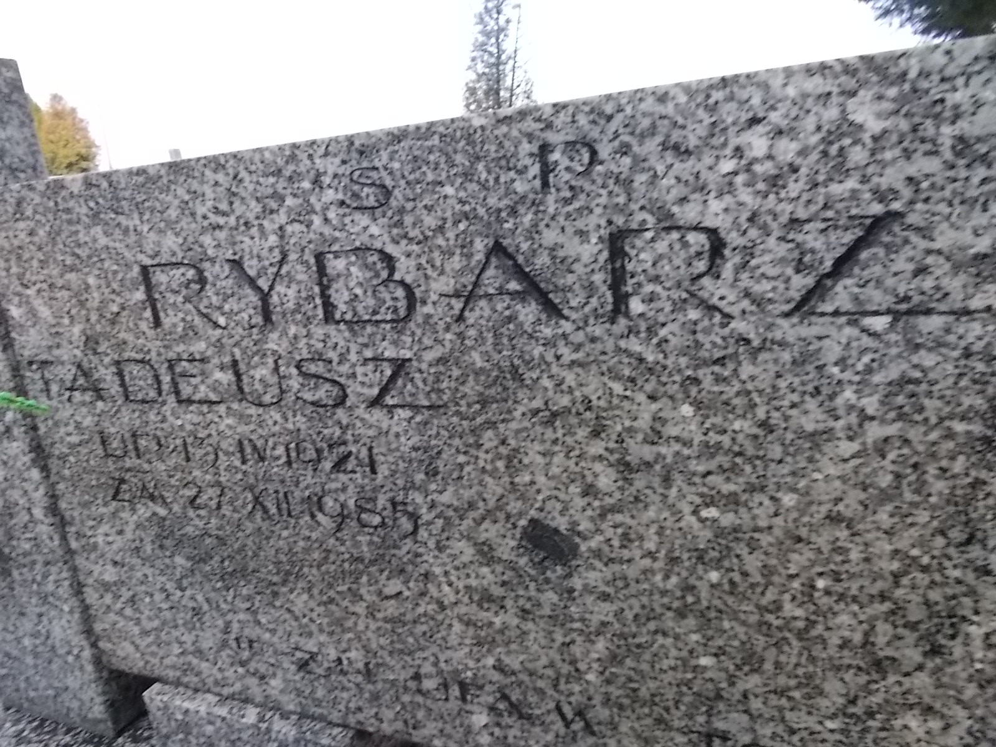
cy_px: 374
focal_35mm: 26
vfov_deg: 53.1
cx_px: 498
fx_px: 748
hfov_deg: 67.3
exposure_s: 1/100
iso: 400
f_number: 8
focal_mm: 4.6
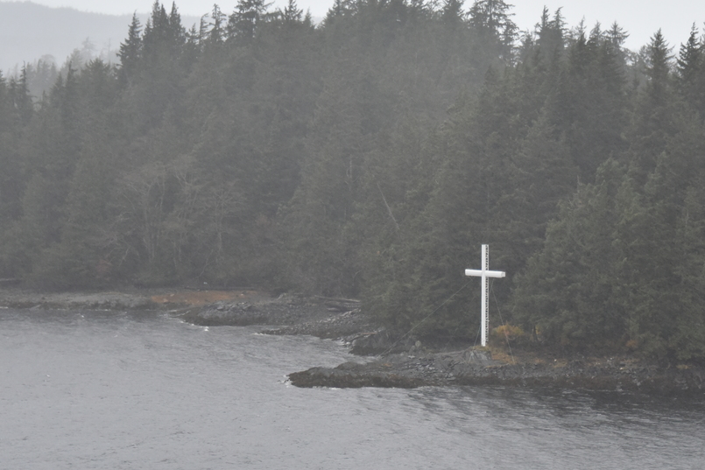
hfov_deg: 11.5
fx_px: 3486
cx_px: 448
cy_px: 197
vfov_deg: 7.7
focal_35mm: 178
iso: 2500
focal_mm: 112
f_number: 5.3
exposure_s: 1/250
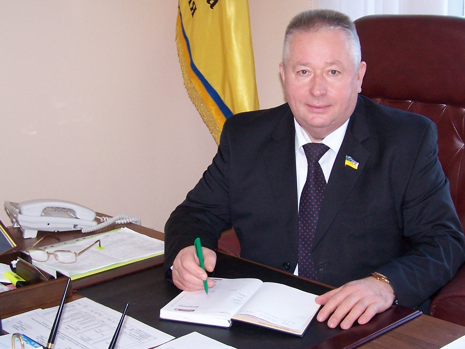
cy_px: 168
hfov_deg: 33.1
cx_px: 276
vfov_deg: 25.2
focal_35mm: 58
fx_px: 779
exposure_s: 1/60
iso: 140
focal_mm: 6.3
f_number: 2.8
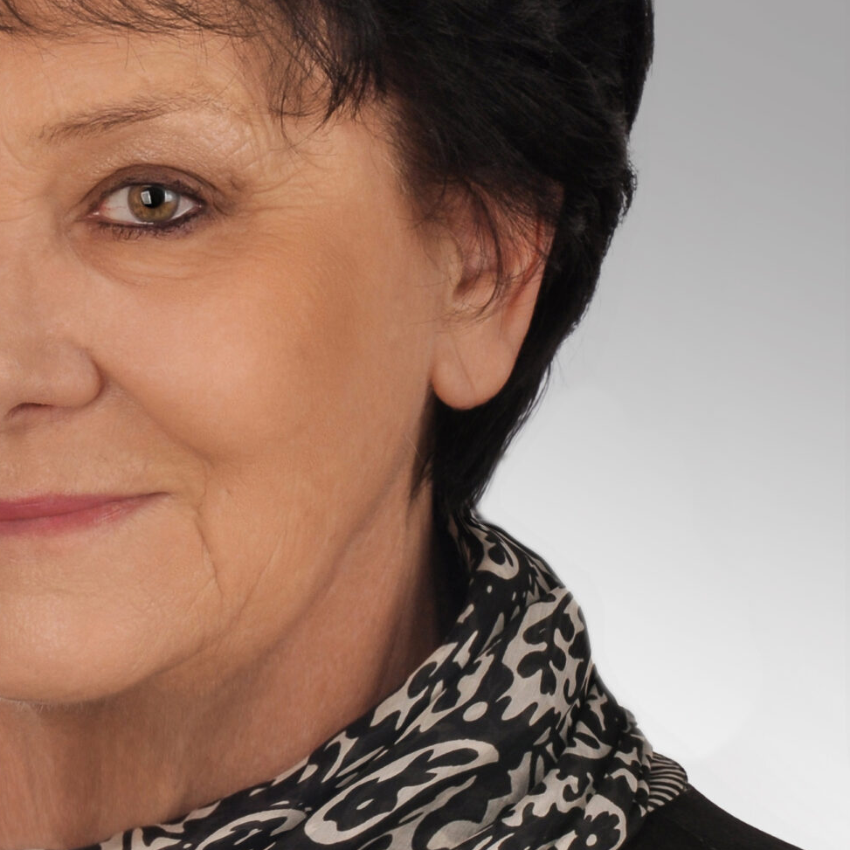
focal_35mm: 302
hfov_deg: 5.8
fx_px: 8390
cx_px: 145
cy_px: 397
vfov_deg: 5.8
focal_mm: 90
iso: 250
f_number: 13
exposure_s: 1/125
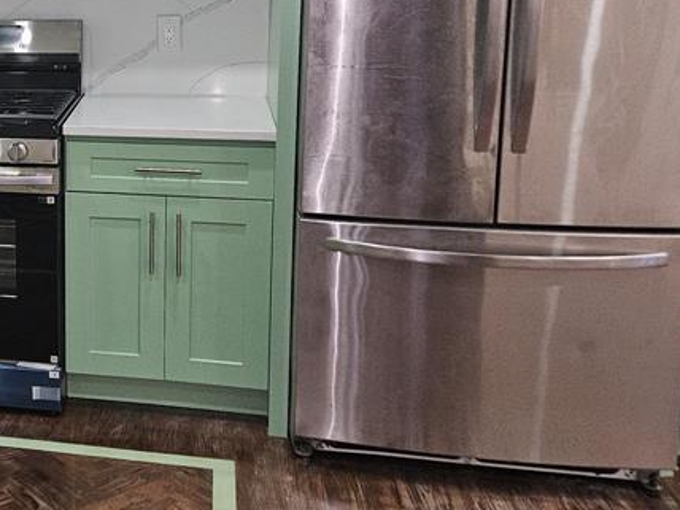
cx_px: -65
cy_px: 103
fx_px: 1080
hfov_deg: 31.1
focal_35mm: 55
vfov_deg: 26.1
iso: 80
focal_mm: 5.4
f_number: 1.8
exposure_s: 1/30
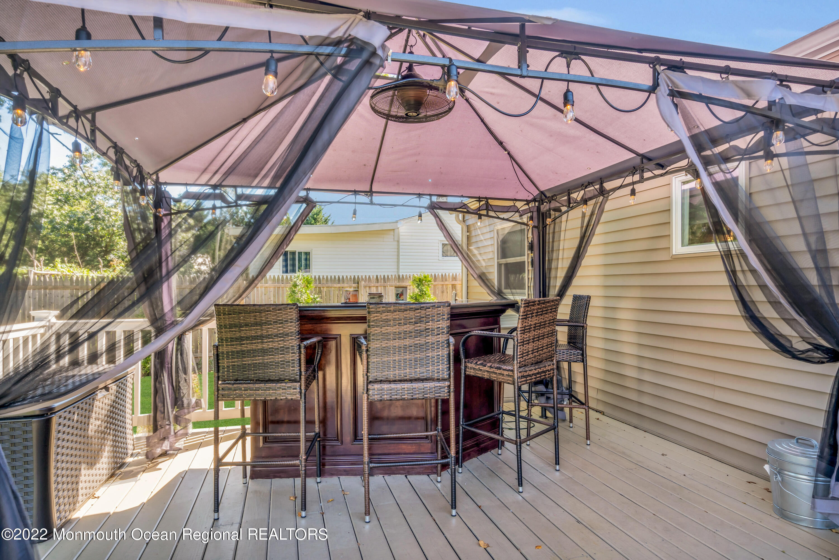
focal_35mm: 20
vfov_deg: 61.9
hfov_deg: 84.0
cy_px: 280
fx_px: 466
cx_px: 420
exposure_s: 1/4
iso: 200
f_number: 16
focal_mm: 20
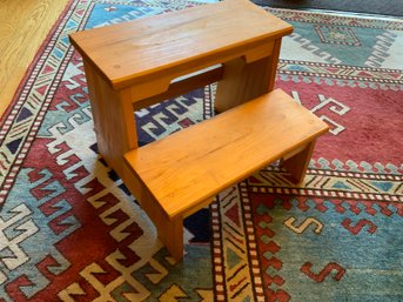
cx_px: 202
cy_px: 151
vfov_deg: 48.2
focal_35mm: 29
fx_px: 338
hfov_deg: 61.7
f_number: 1.8
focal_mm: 3
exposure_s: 1/60
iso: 200
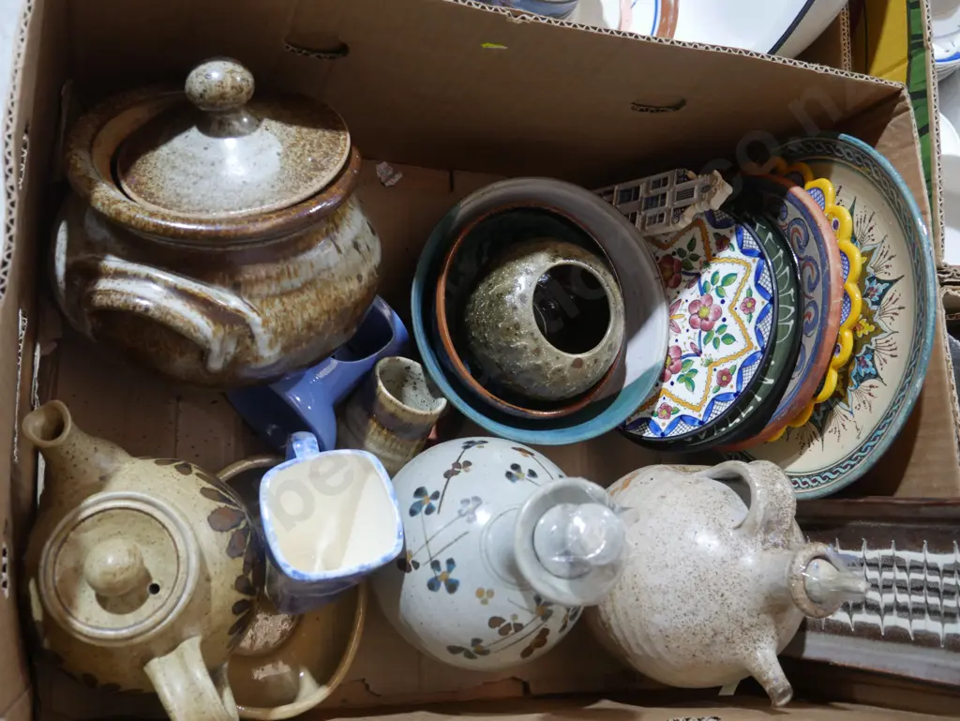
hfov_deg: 51.3
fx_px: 999
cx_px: 480
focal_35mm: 36
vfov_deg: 39.7
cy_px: 360
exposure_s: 1/60
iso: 1000
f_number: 4
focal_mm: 18
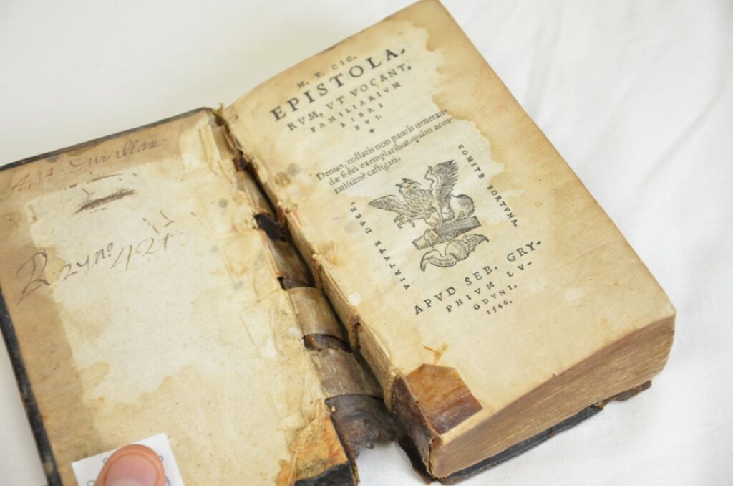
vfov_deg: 13.8
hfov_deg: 20.7
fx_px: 2011
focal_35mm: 99
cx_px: 366
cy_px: 243
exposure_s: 1/50
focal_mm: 66
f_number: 5.3
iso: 1000
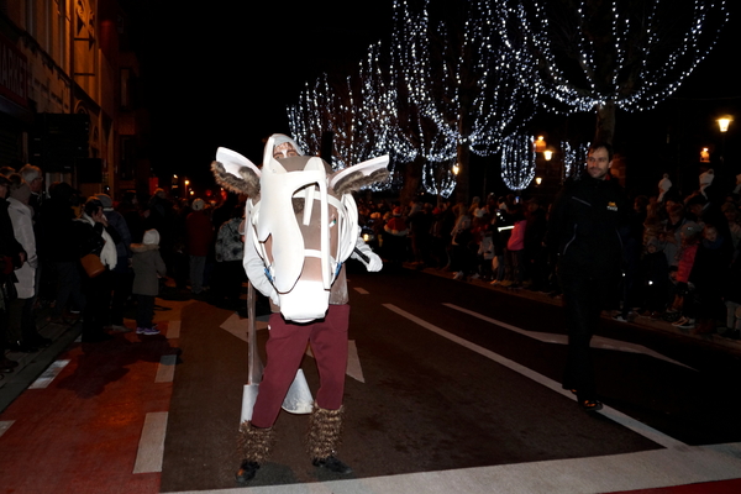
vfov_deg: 47.9
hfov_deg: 67.4
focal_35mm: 27
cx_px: 370
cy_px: 247
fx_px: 556
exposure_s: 1/60
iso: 640
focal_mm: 18
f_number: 3.5
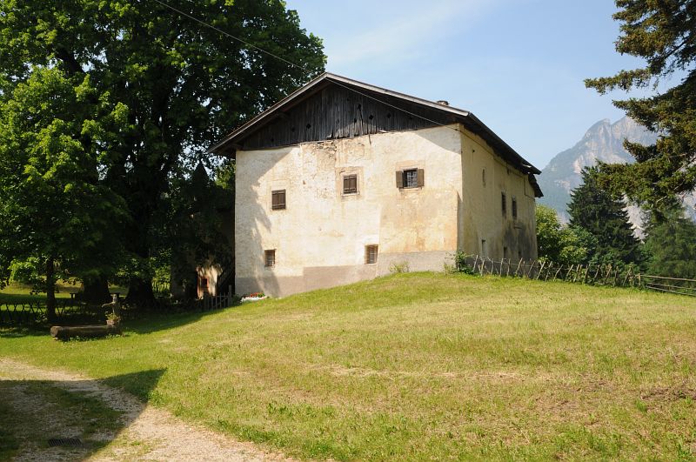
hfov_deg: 57.3
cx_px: 348
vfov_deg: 39.9
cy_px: 231
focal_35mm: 33
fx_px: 637
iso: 200
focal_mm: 22
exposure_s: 1/40
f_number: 18
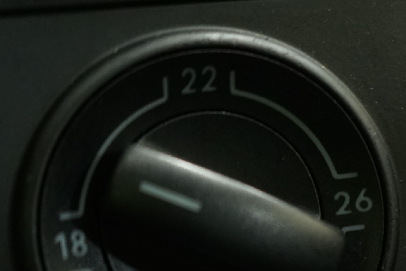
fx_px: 1207
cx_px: 515
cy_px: 206
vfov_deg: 12.8
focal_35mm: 107
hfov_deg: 18.0
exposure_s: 1/30
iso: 1250
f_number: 4
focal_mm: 32
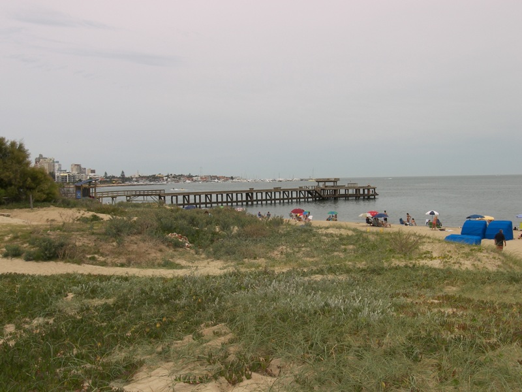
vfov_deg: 35.1
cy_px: 196
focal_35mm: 41
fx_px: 618
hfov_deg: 45.8
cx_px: 261
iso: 50
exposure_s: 1/800
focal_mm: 8.7
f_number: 4
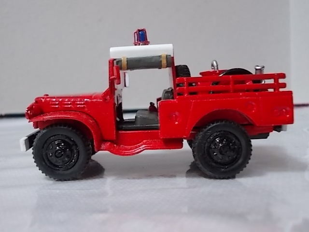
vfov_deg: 33.6
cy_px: 116
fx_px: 384
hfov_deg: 43.9
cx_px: 154
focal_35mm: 43
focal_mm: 6.1
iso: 200
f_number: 3.3
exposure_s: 1/2.5
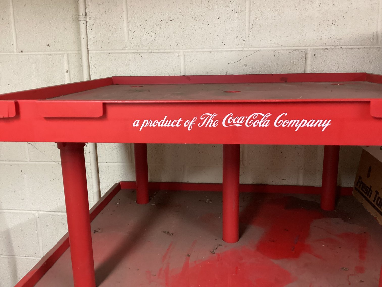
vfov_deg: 45.4
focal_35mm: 31
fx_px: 342
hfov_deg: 58.3
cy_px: 144
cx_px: 191
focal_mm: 3.3
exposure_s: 1/30
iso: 500
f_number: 2.4
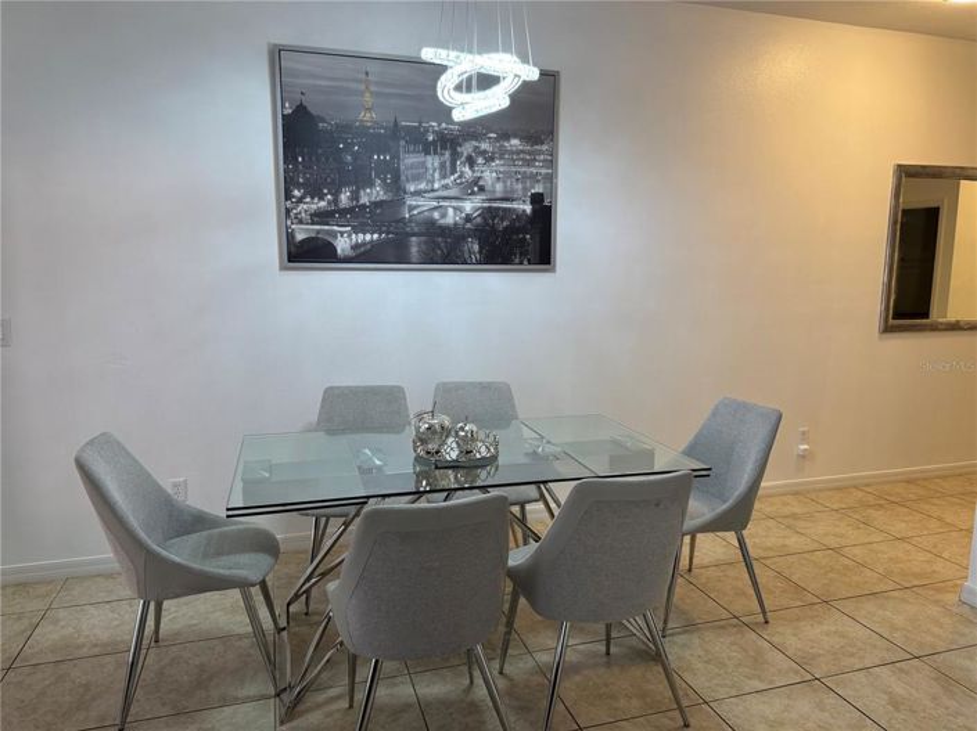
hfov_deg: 71.6
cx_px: 488
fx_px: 677
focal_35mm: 24
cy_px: 366
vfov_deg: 56.8
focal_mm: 6.76
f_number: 1.78
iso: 200
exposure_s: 1/120
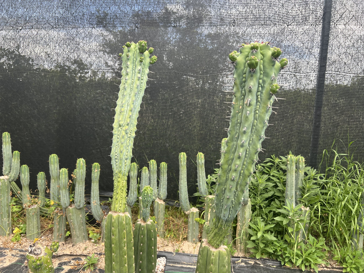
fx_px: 273
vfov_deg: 53.1
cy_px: 136
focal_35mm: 26
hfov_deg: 67.3
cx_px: 182
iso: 50
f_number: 1.5
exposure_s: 1/461
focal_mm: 5.7
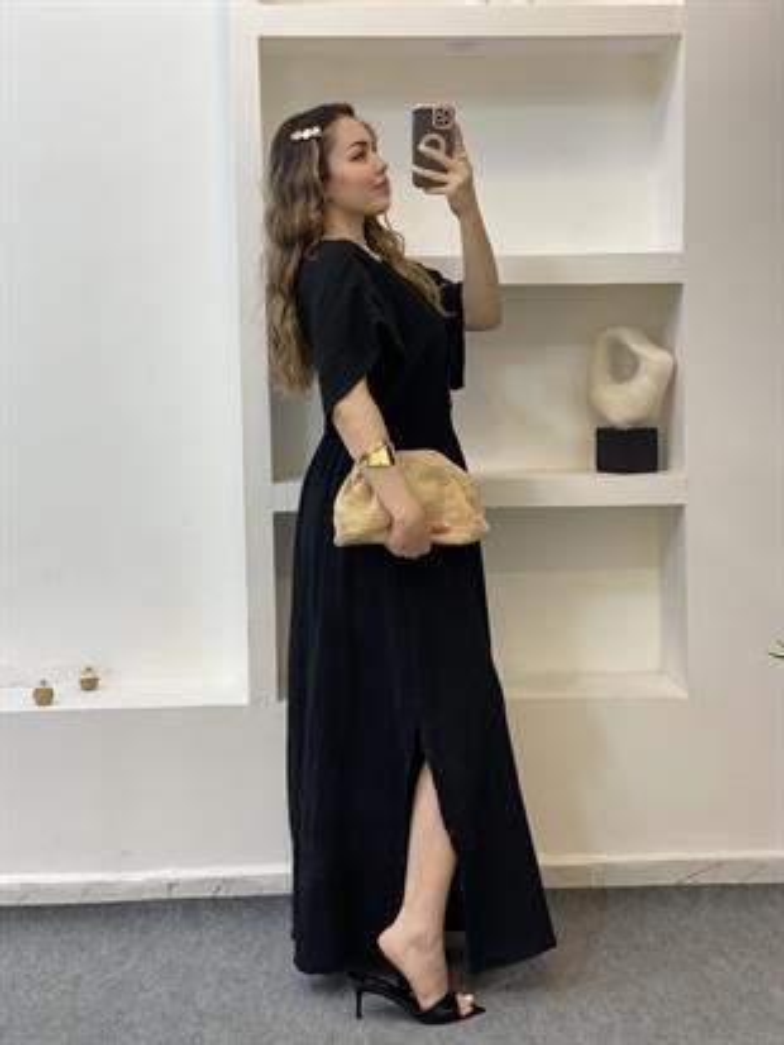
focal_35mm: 52
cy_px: 522
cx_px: 392
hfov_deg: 28.0
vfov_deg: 36.8
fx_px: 1569
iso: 100
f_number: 2
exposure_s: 1/100
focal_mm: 6
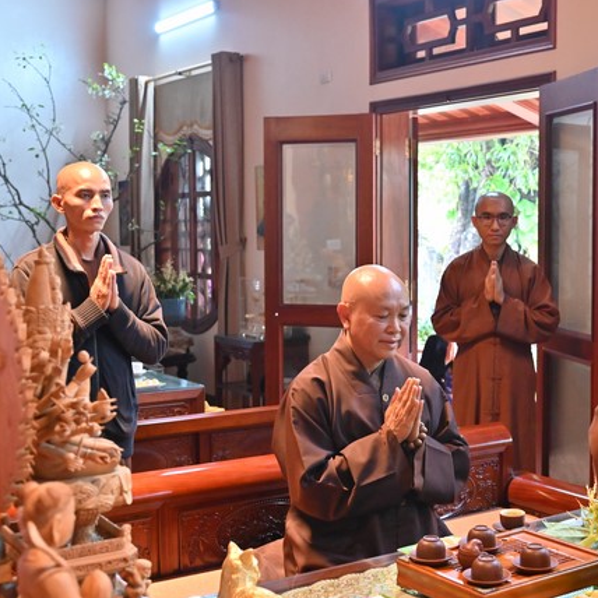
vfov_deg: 34.7
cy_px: 298
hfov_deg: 34.3
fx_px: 958
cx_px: 408
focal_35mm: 49
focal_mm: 38
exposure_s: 1/80
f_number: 5
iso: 4000
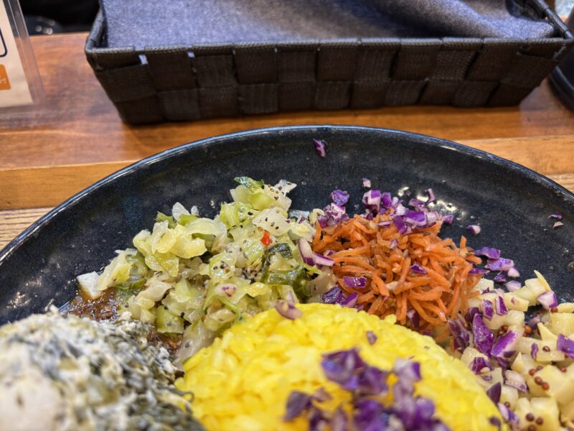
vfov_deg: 53.1
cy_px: 216
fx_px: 431
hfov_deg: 67.3
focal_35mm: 26
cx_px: 287
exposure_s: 1/50
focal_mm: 5.96
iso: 160
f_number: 1.6
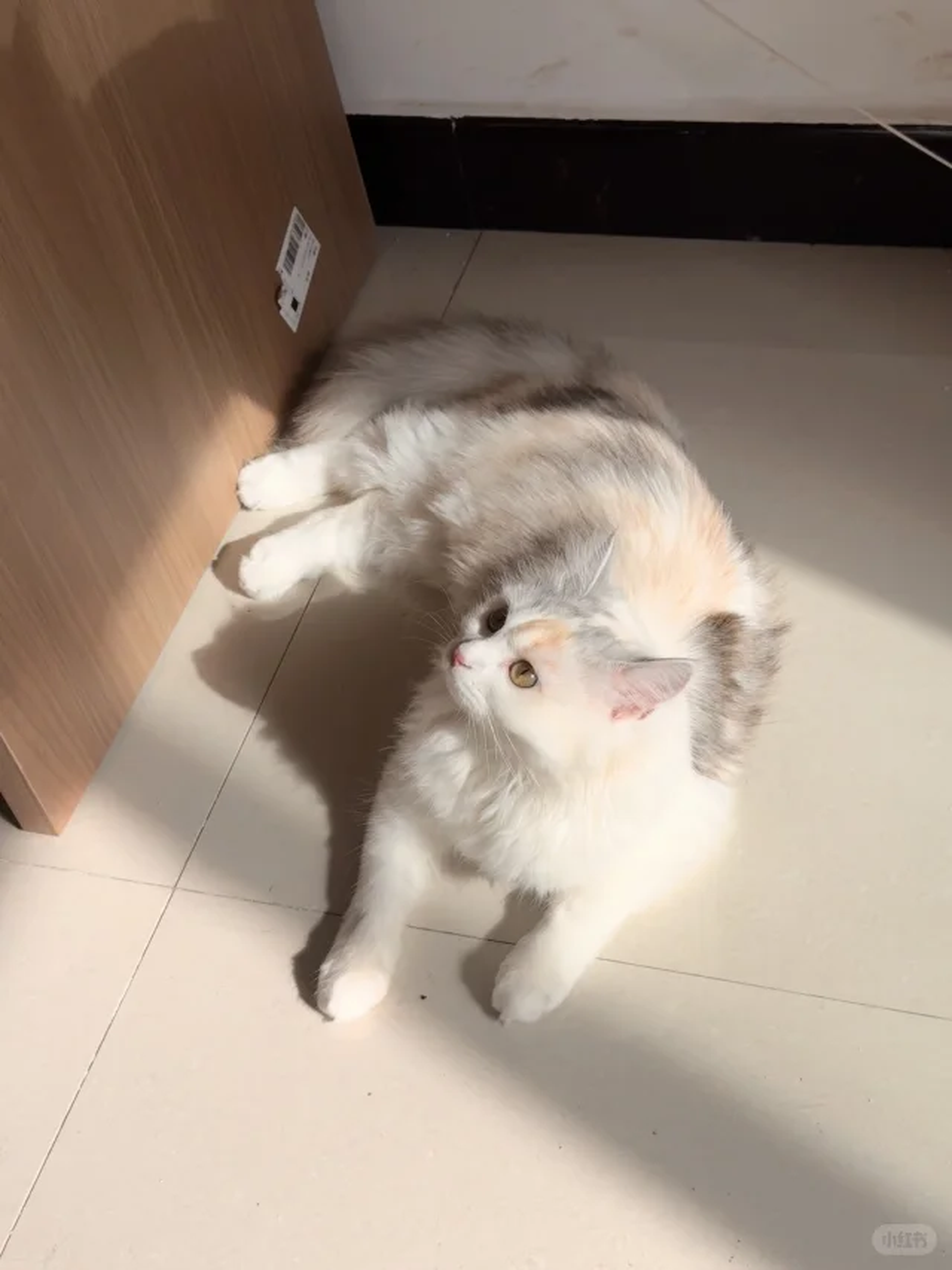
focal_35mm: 48
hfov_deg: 30.3
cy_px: 635
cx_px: 476
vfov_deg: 39.7
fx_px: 1760
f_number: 1.78
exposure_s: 1/739
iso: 64
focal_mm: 6.76
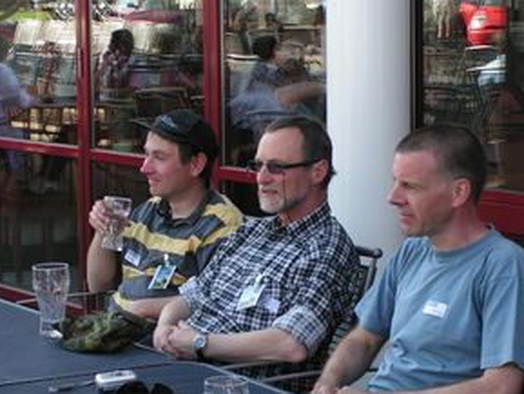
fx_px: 1908
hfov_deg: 15.6
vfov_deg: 11.8
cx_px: 292
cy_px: 212
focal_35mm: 126
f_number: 4
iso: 50
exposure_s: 1/125
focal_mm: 13.9
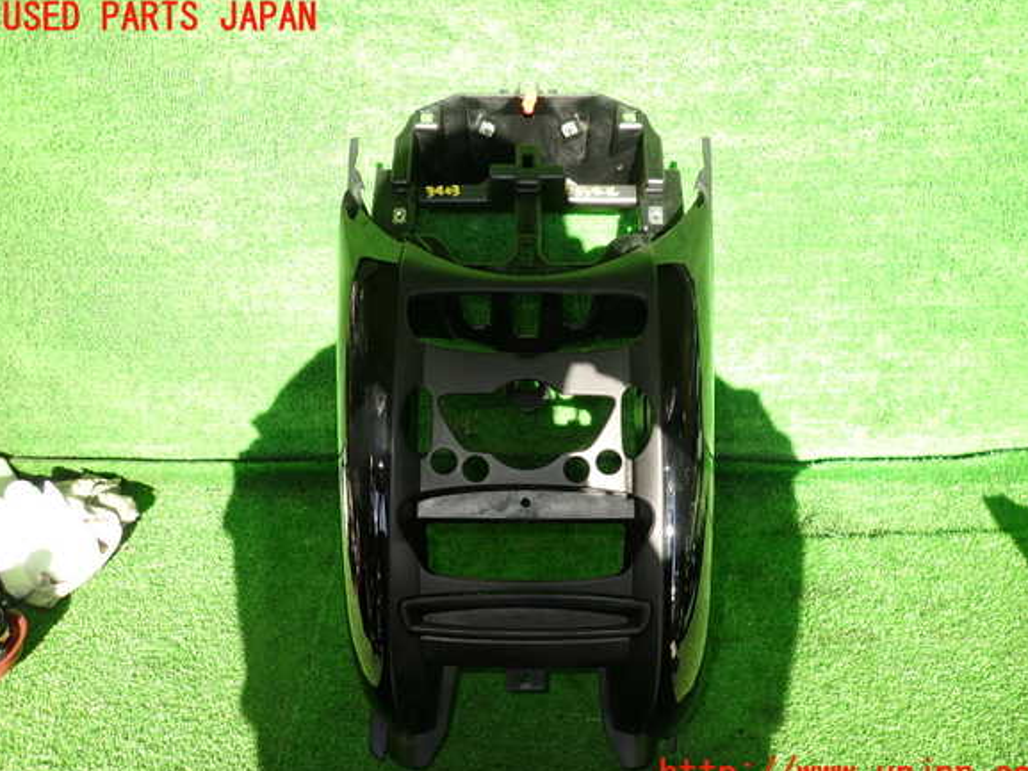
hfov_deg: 67.3
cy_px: 397
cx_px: 527
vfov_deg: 53.1
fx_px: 772
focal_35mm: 26
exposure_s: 1/50
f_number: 5.6
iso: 100
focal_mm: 4.5
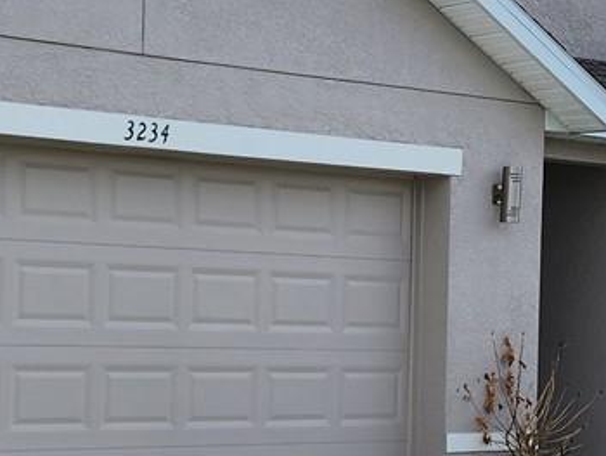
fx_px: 1839
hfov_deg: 18.2
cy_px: 264
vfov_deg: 14.1
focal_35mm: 105
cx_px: -16
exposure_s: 1/1623
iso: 12
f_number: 1.8
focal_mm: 6.4
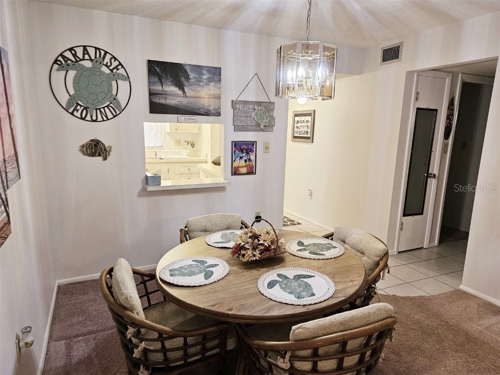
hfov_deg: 73.9
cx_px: 250
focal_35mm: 23
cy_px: 188
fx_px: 332
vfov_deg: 58.9
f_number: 1.7
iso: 500
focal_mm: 6.3
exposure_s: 1/120
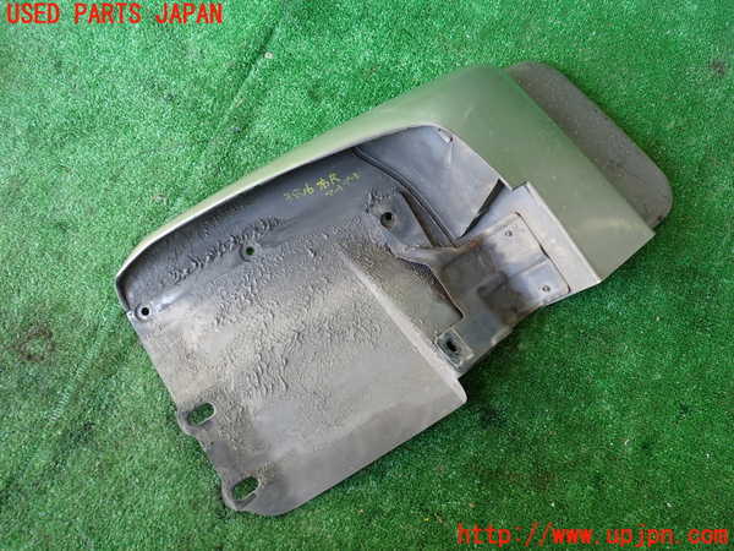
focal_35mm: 30
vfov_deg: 46.8
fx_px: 636
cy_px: 276
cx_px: 367
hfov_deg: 60.0
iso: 200
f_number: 2.3
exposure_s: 1/50
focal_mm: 5.4
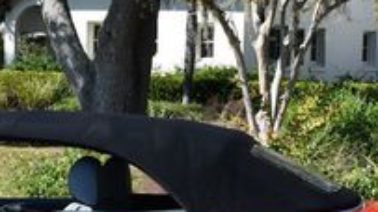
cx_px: -6
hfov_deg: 12.9
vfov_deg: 7.3
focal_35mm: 165
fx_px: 1653
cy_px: 119
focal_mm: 25
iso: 125
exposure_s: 1/250
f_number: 8
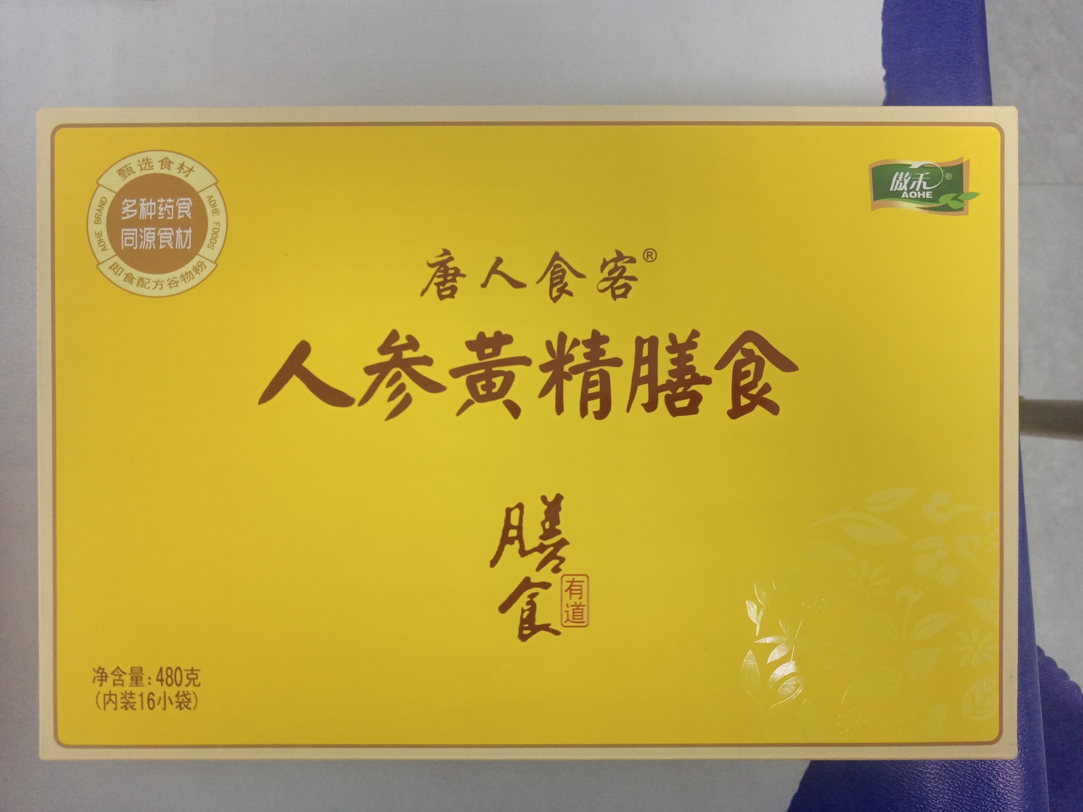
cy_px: 406
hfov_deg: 67.3
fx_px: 813
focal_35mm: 26
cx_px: 542
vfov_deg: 53.1
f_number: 1.8
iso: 838
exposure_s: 1/33.3
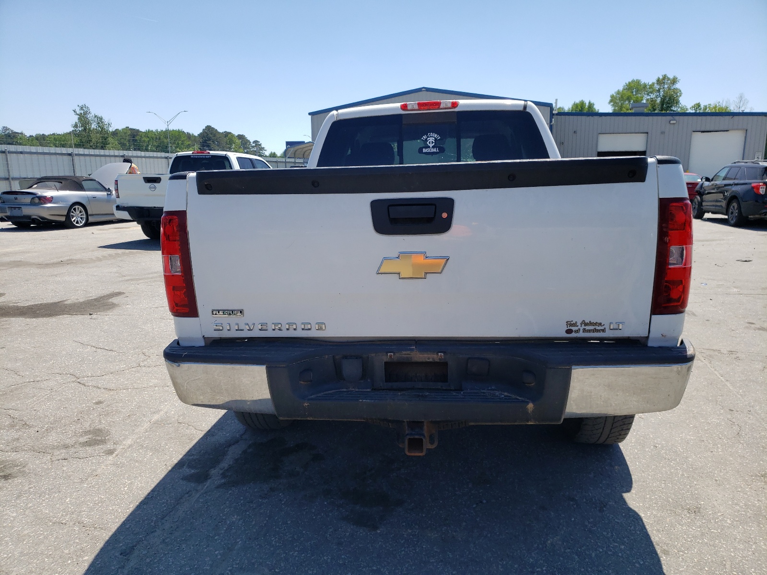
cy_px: 288
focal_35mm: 26
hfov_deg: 67.3
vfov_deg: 53.1
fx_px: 576
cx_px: 384
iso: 50
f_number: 1.5
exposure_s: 1/2500
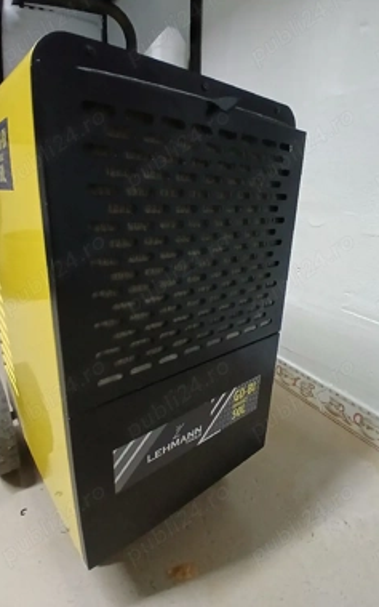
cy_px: 293
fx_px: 314
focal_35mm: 19
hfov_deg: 62.1
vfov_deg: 88.0
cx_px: 209
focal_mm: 1.4
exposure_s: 1/25
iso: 400
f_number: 2.2
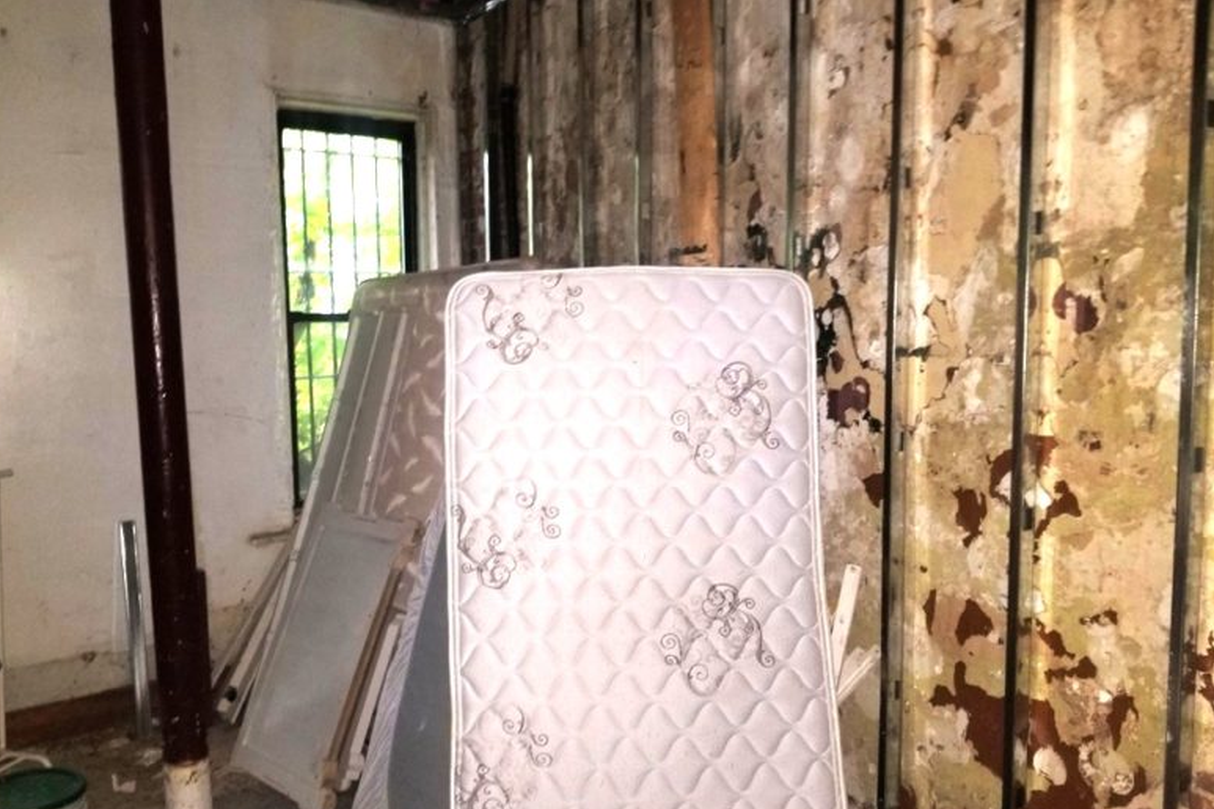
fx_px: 944
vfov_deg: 46.3
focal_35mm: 28
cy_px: 443
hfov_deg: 65.5
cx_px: 589
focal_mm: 4.25
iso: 125
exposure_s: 1/10
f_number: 1.7
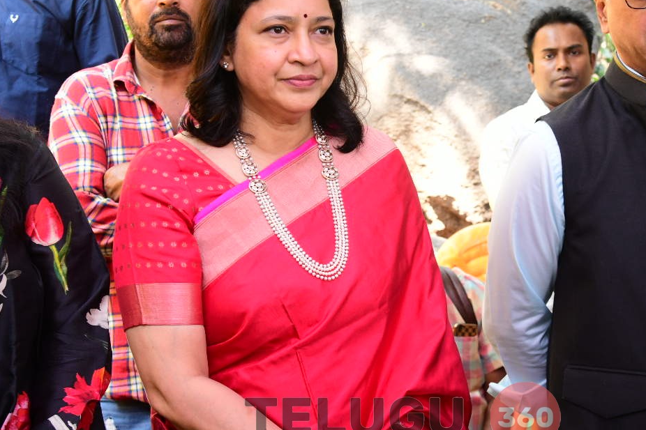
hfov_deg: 26.3
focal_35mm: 77
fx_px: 1381
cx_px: 396
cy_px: 187
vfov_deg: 17.7
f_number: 6.3
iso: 1600
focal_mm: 44
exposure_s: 1/125
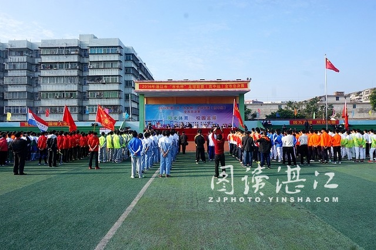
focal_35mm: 24
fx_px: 251
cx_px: 188
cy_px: 125
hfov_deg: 73.8
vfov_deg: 53.1
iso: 100
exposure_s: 1/100
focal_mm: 16
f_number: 13
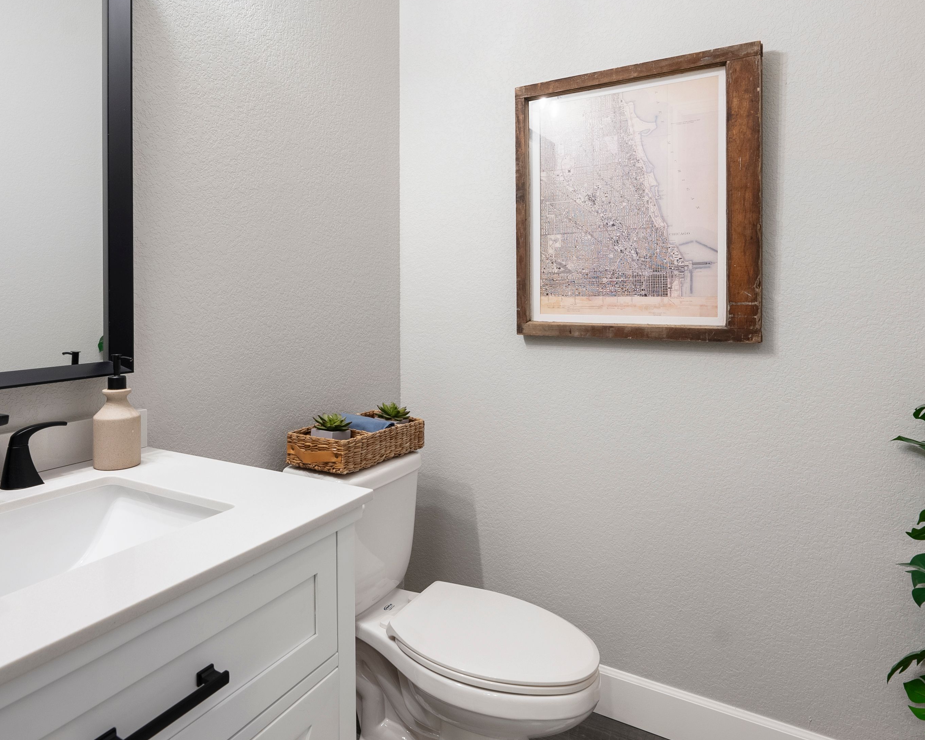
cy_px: 309
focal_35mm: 22
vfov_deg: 62.7
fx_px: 602
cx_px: 356
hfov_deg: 74.0
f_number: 8
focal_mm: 15
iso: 640
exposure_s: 1/5
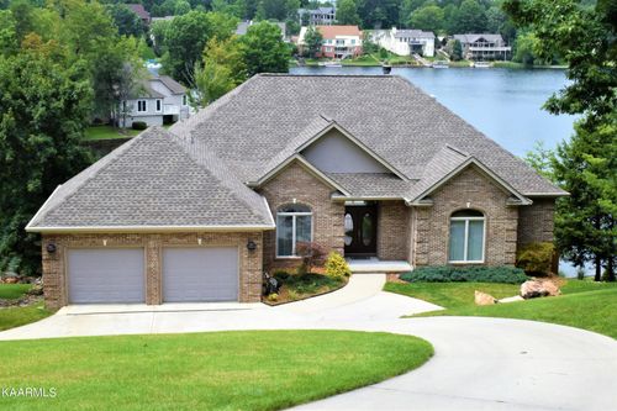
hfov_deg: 36.9
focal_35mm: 54
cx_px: 308
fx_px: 925
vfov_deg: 25.0
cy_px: 206
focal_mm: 36
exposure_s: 1/200
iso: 900
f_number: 32
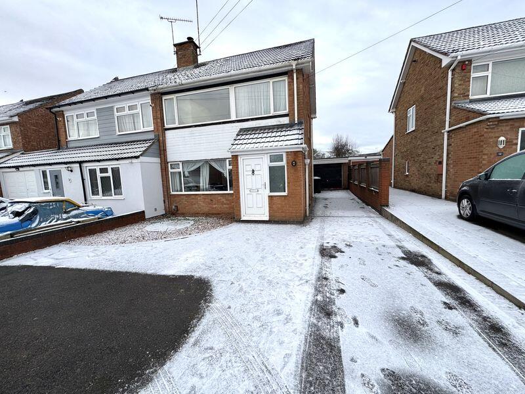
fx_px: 212
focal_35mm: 14
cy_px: 197
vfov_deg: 85.7
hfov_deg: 102.1
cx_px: 262
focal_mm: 2.22
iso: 40
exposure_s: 1/316
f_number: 2.2
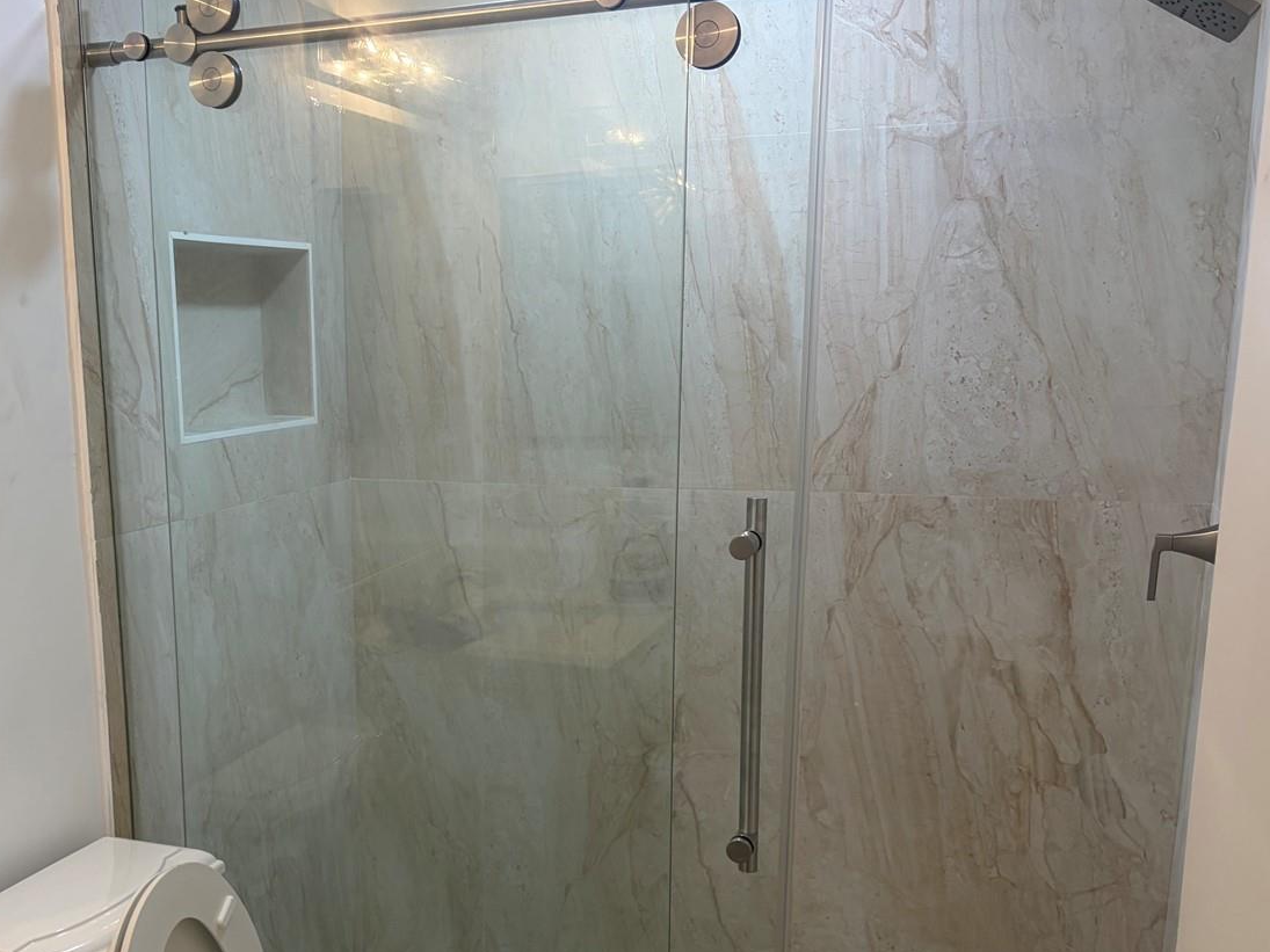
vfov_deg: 37.4
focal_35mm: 38
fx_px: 1394
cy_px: 615
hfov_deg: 48.0
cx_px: 398
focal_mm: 5.96
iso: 80
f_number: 1.6
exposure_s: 1/60
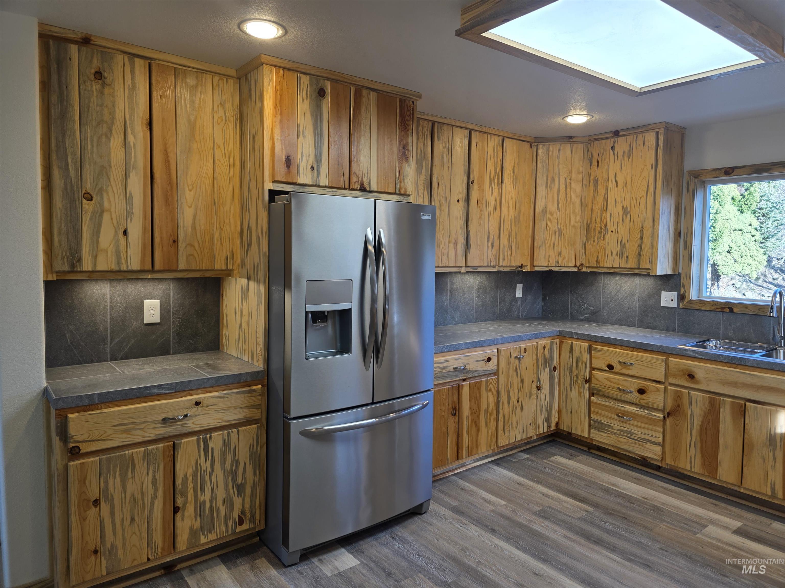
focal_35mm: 23
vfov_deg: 58.9
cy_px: 294
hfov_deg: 73.9
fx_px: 522
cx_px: 392
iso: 50
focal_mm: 6.3
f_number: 1.7
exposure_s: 1/120
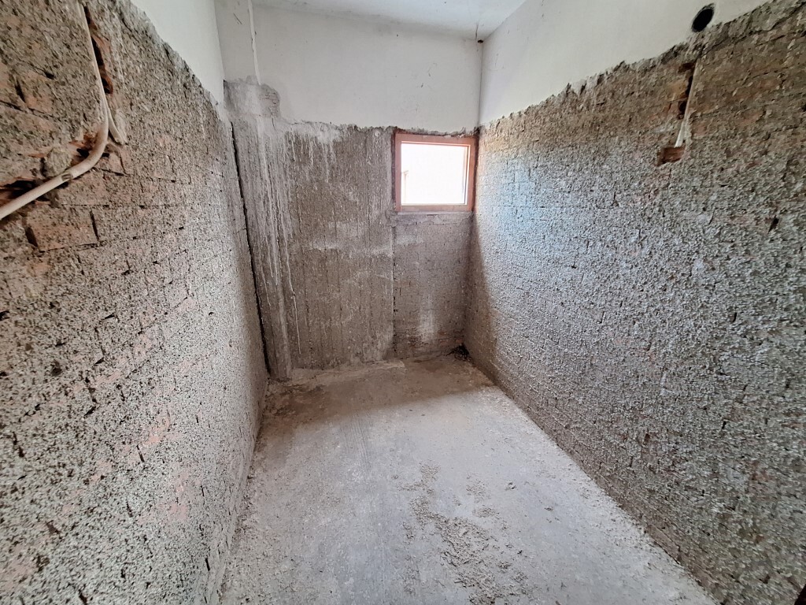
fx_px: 303
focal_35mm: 13
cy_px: 302
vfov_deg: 89.9
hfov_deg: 106.2
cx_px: 403
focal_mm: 1.74
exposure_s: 1/24
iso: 250
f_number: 2.2
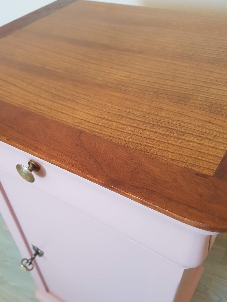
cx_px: 93
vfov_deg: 58.1
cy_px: 173
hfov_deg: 45.2
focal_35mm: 31
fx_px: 271
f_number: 1.7
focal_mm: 4.2
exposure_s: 1/40
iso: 160
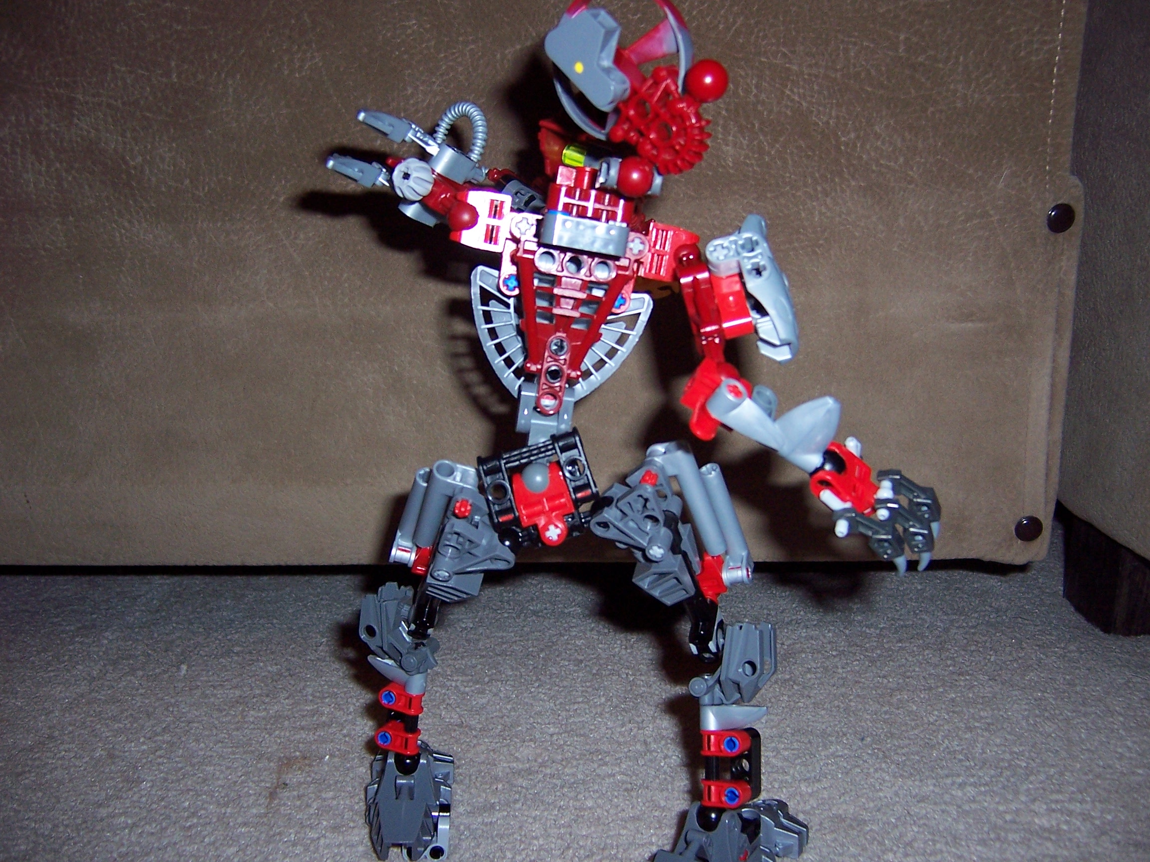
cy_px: 431
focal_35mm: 33
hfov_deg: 55.4
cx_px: 575
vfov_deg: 42.9
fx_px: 1096
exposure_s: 1/60
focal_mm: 5.5
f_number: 2.8
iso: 140
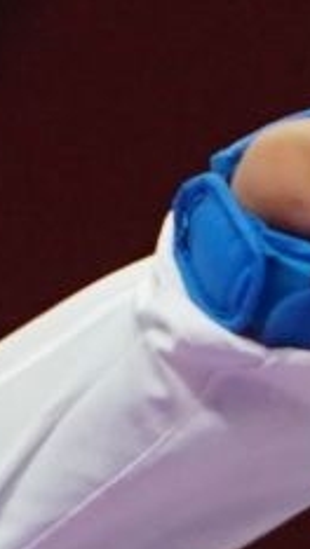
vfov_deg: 0.8
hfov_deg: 0.5
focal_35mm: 2669
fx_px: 38919
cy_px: 859
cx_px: -477
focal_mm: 221
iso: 3200
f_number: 4
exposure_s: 1/1000
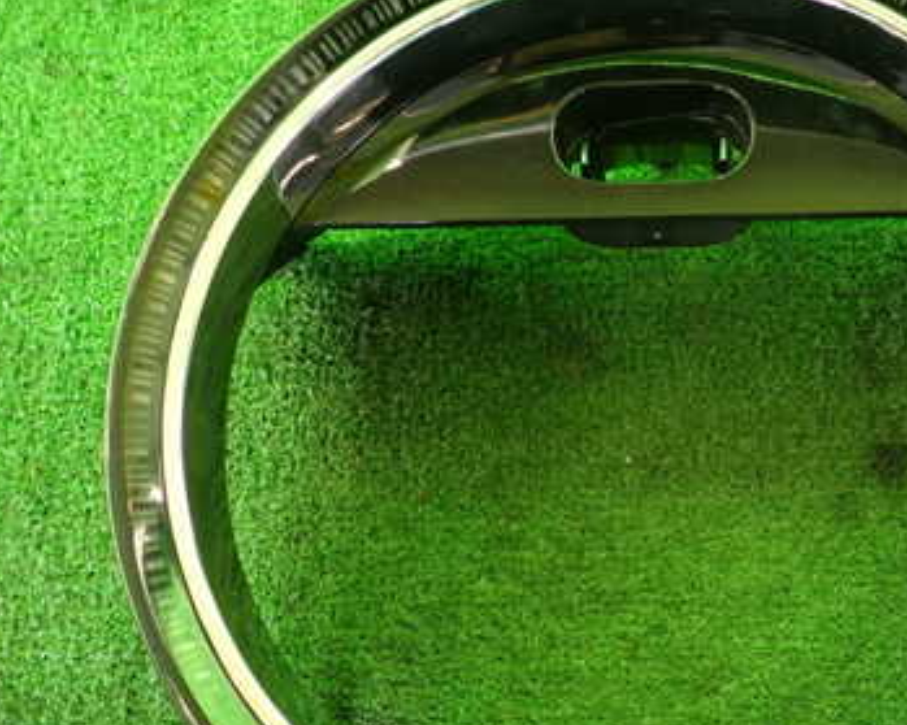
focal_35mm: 42
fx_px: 1127
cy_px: 473
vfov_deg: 35.4
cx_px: 699
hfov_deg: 42.3
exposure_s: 1/60
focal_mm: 4.5
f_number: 2
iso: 160
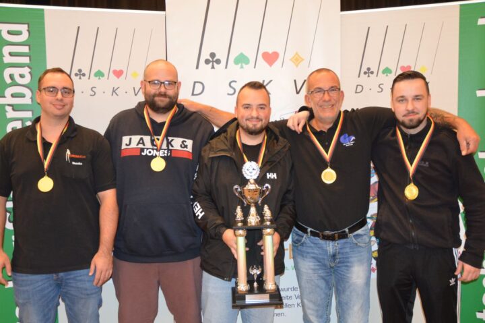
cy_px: 162
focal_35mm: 38
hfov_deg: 51.3
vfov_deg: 35.4
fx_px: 505
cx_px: 242
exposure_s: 1/60
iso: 1400
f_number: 3.8
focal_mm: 25
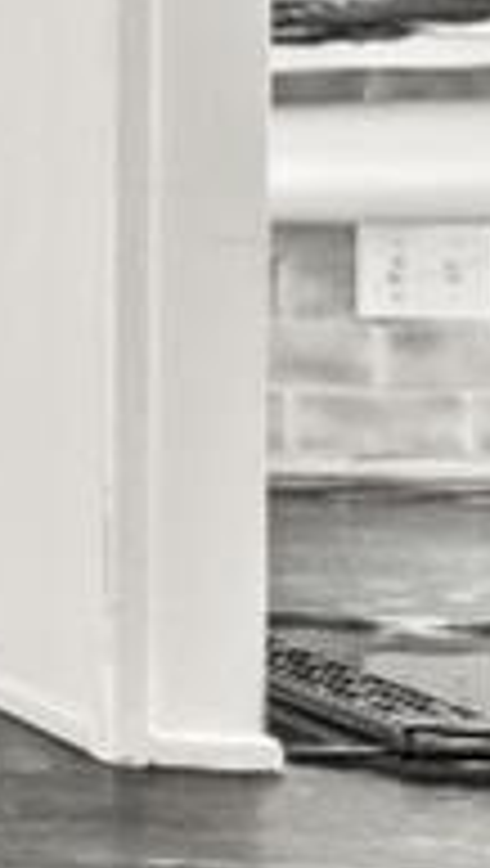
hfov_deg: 4.9
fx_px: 2994
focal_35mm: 130
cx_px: -2594
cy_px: 144
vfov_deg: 16.3
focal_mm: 16
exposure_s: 1.6
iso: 200
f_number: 8
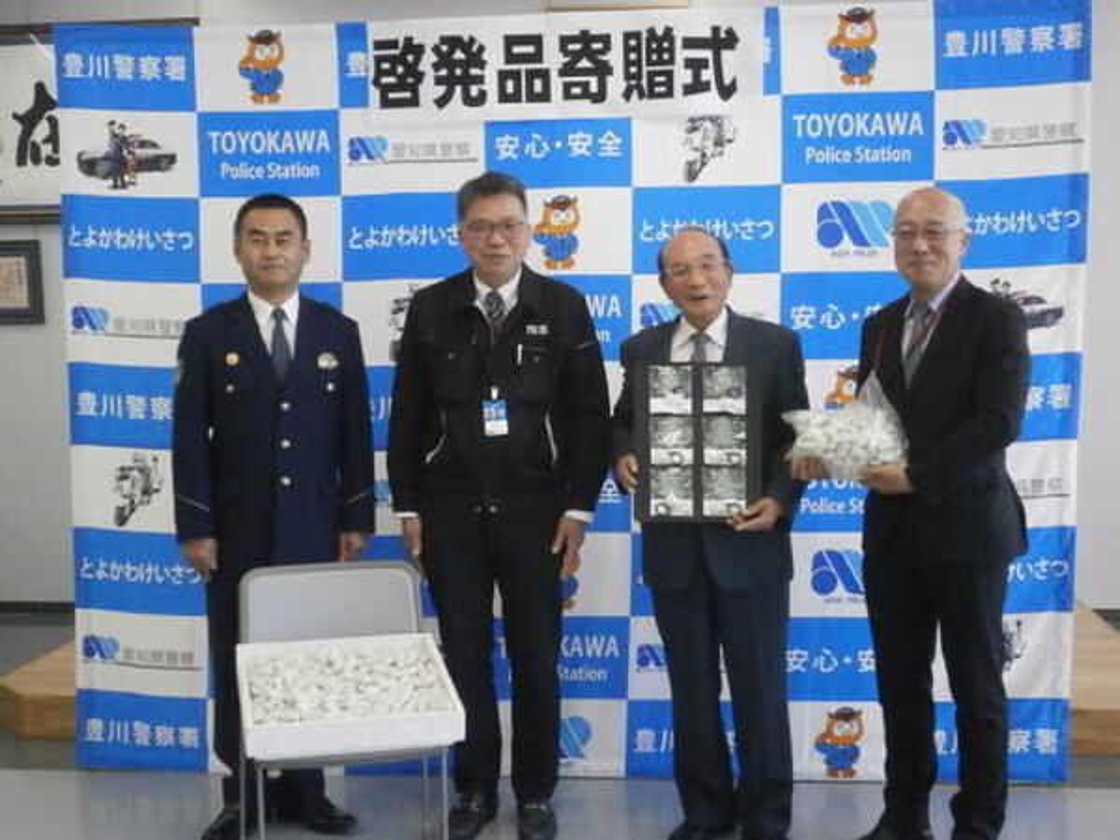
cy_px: 420
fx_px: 1520
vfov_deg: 30.9
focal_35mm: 47
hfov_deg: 40.4
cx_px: 560
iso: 800
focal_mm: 8.3
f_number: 3.4
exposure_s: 1/200
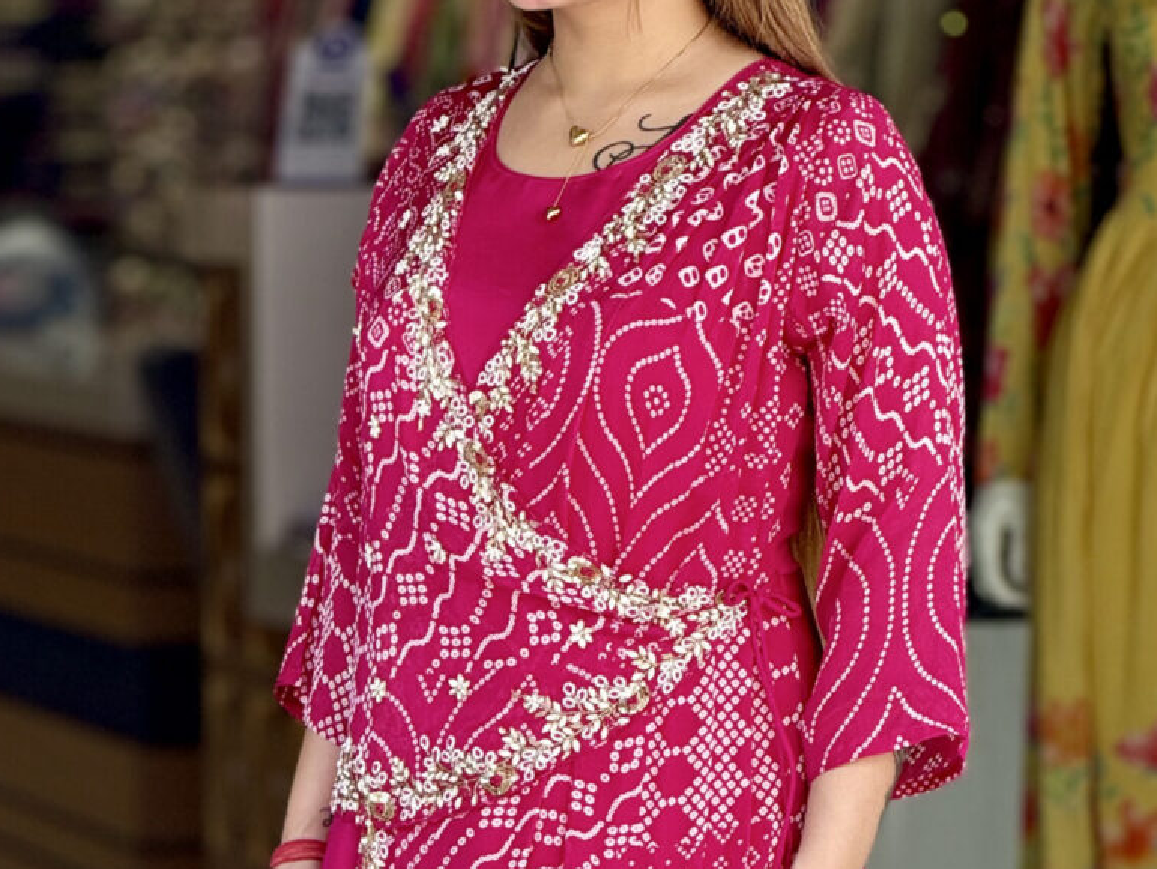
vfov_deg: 5.5
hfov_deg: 7.3
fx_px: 9027
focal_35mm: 270
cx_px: 562
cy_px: 1047
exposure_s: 1/144
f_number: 2.8
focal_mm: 15.66
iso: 64
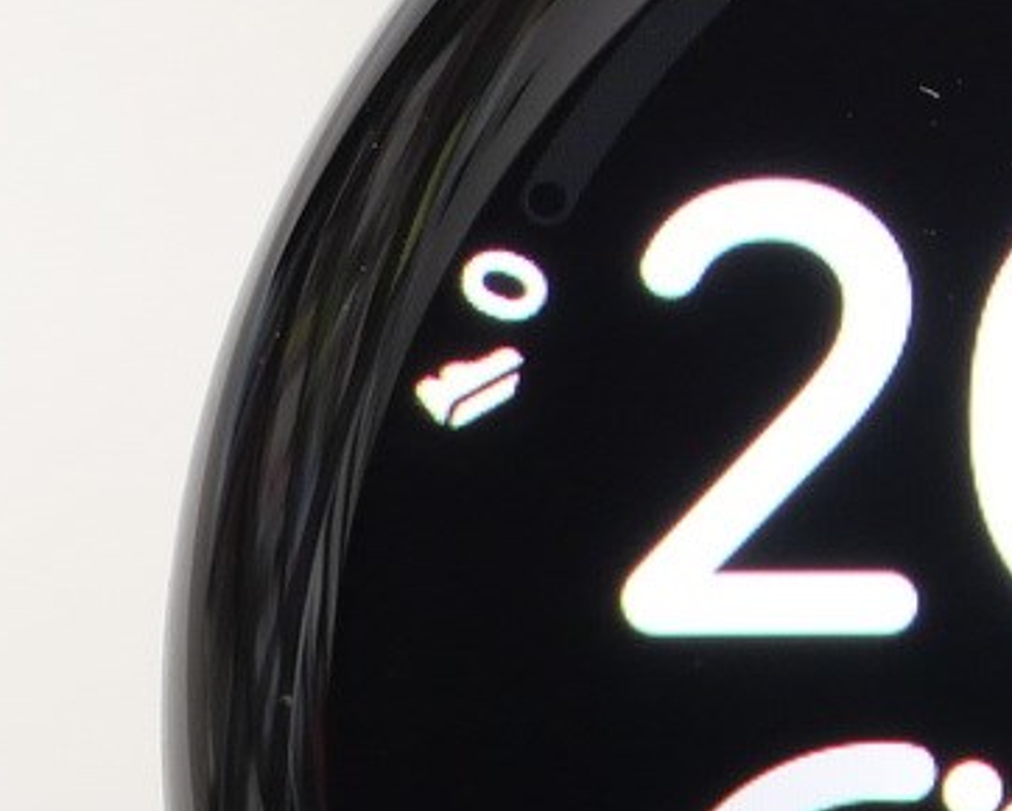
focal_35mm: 617
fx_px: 18490
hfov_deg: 3.1
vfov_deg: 2.5
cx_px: 1306
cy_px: 923
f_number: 5
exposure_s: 1/30
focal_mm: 60
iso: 400
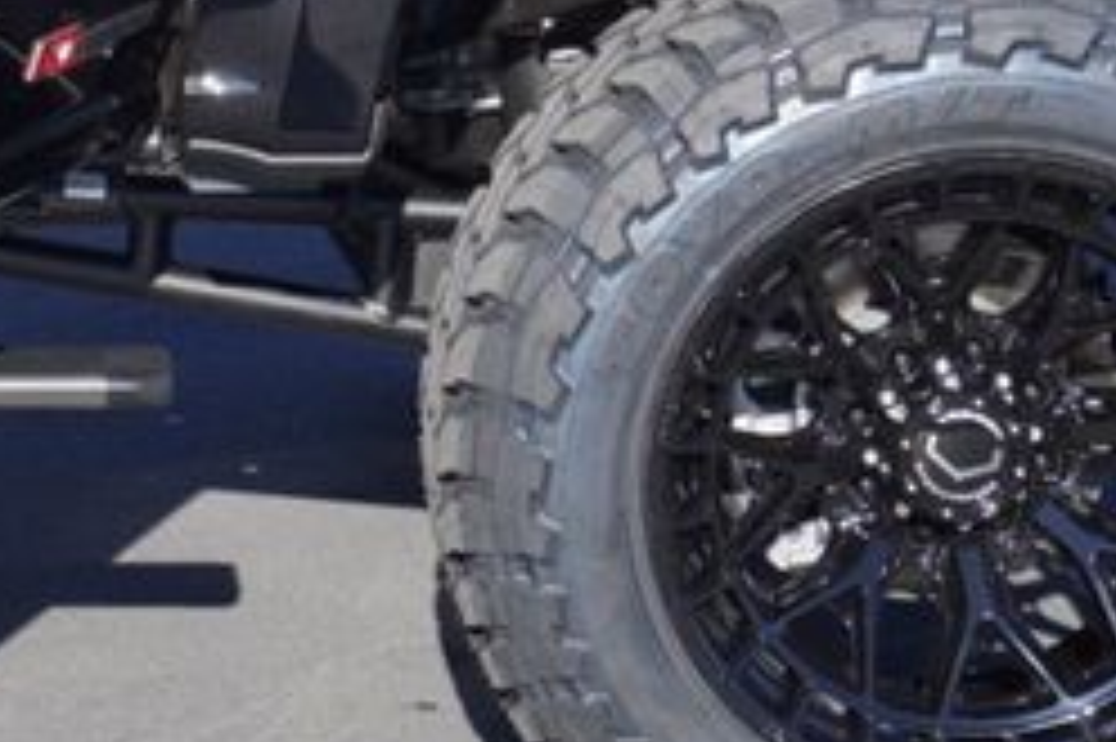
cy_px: -288
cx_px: -320
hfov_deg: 12.8
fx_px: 4804
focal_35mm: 155
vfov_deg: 8.7
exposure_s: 1/160
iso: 100
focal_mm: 25
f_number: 7.1
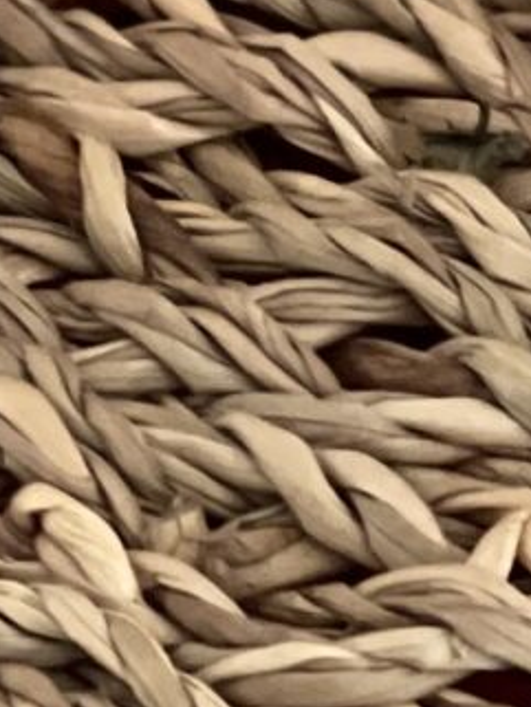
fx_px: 10424
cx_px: 1146
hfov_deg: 2.9
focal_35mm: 510
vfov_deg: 3.8
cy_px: -1614
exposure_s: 1/36
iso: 400
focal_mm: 7.5
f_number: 2.2
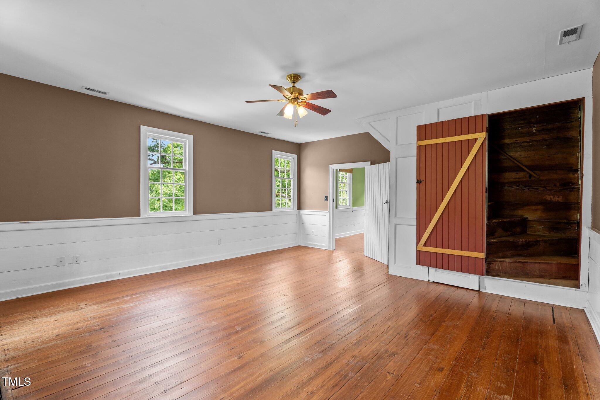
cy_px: 200
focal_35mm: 16
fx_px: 267
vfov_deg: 73.7
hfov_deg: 96.7
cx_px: 300
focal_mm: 16
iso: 400
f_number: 8
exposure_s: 1/5
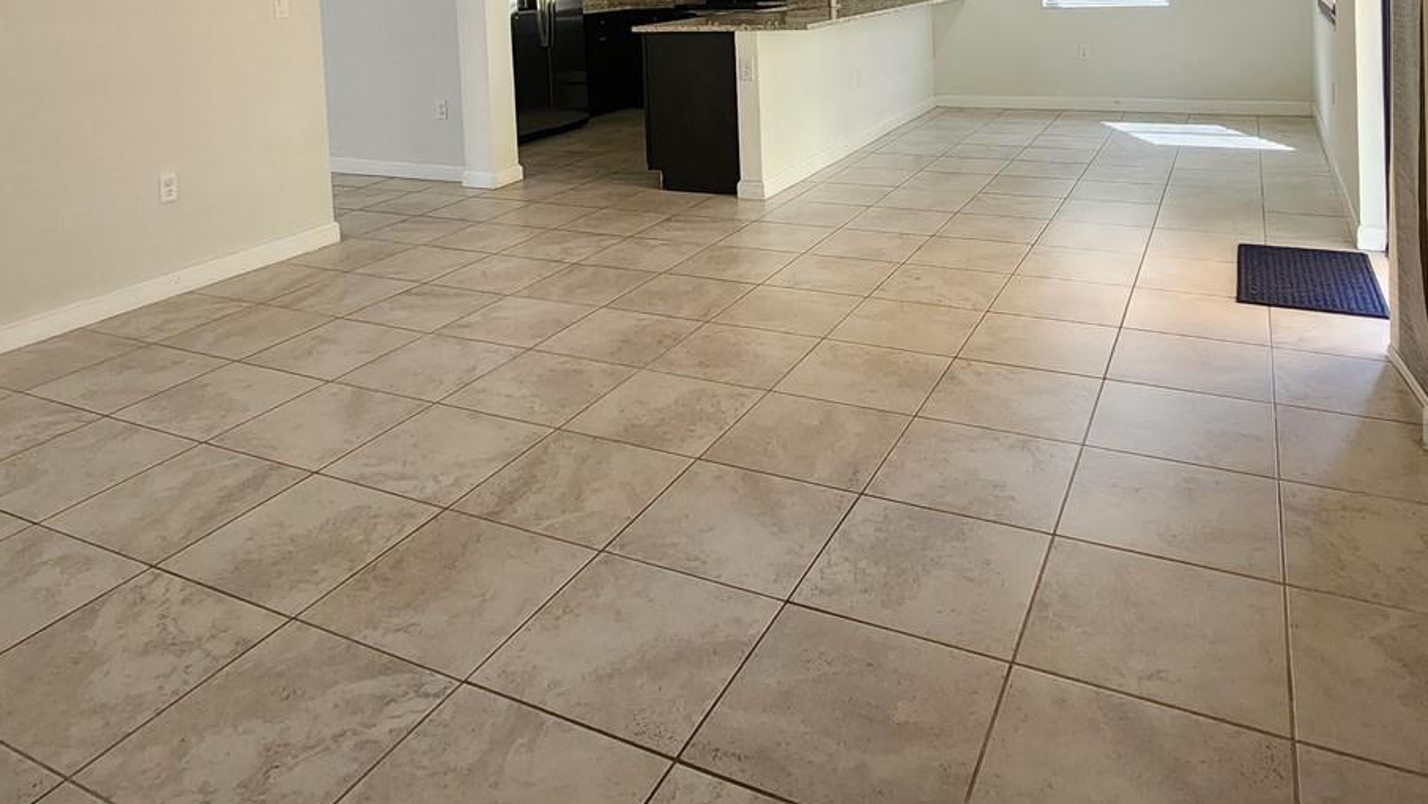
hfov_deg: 74.0
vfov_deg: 40.5
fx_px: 947
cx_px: 722
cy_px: 6
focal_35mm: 25
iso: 320
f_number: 2.2
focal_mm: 2.2
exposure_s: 1/60
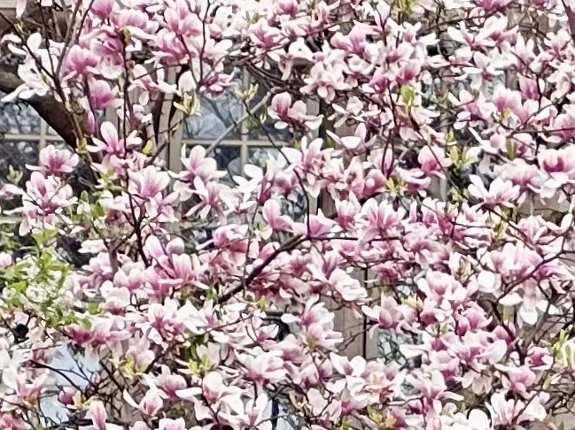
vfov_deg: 3.1
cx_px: 1466
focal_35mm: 473
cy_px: 919
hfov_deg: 4.1
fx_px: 7853
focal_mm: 9
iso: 50
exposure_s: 1/99
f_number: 2.8
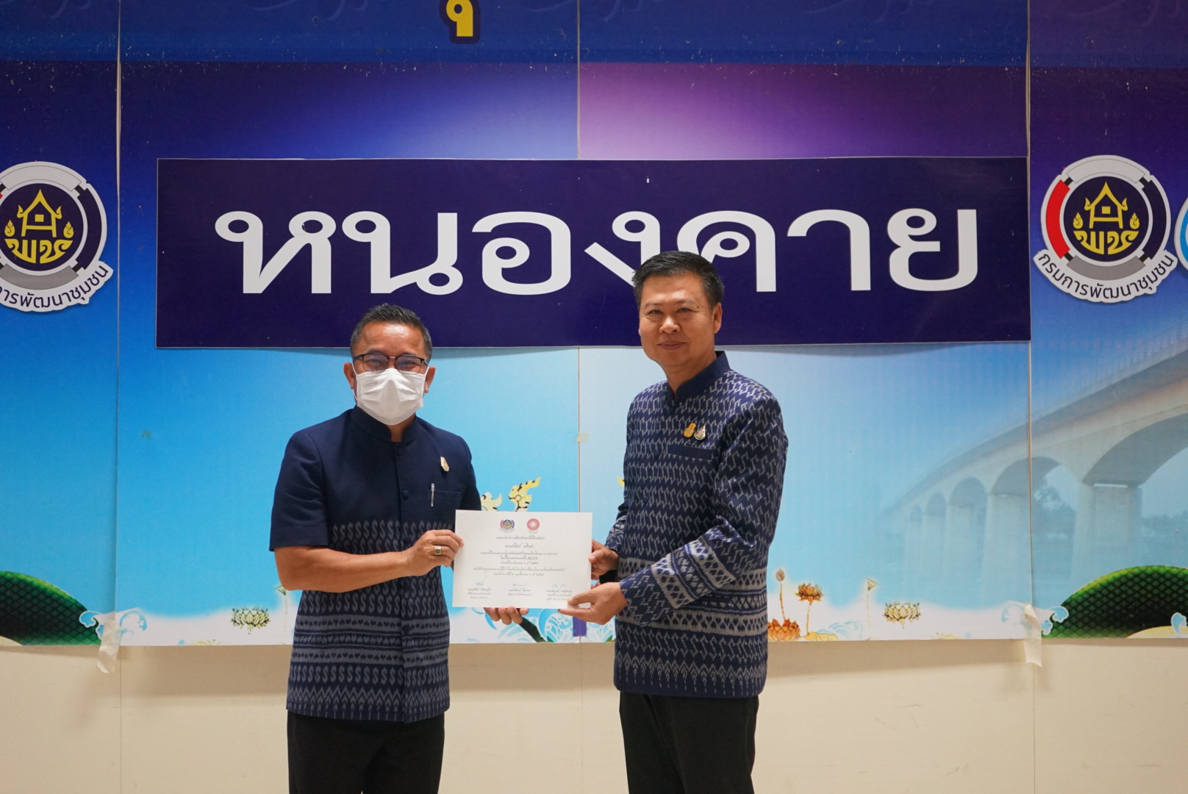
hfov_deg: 38.2
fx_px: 1717
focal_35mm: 52
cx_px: 594
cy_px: 397
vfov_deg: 26.0
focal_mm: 52
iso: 3200
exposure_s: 1/160
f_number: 5
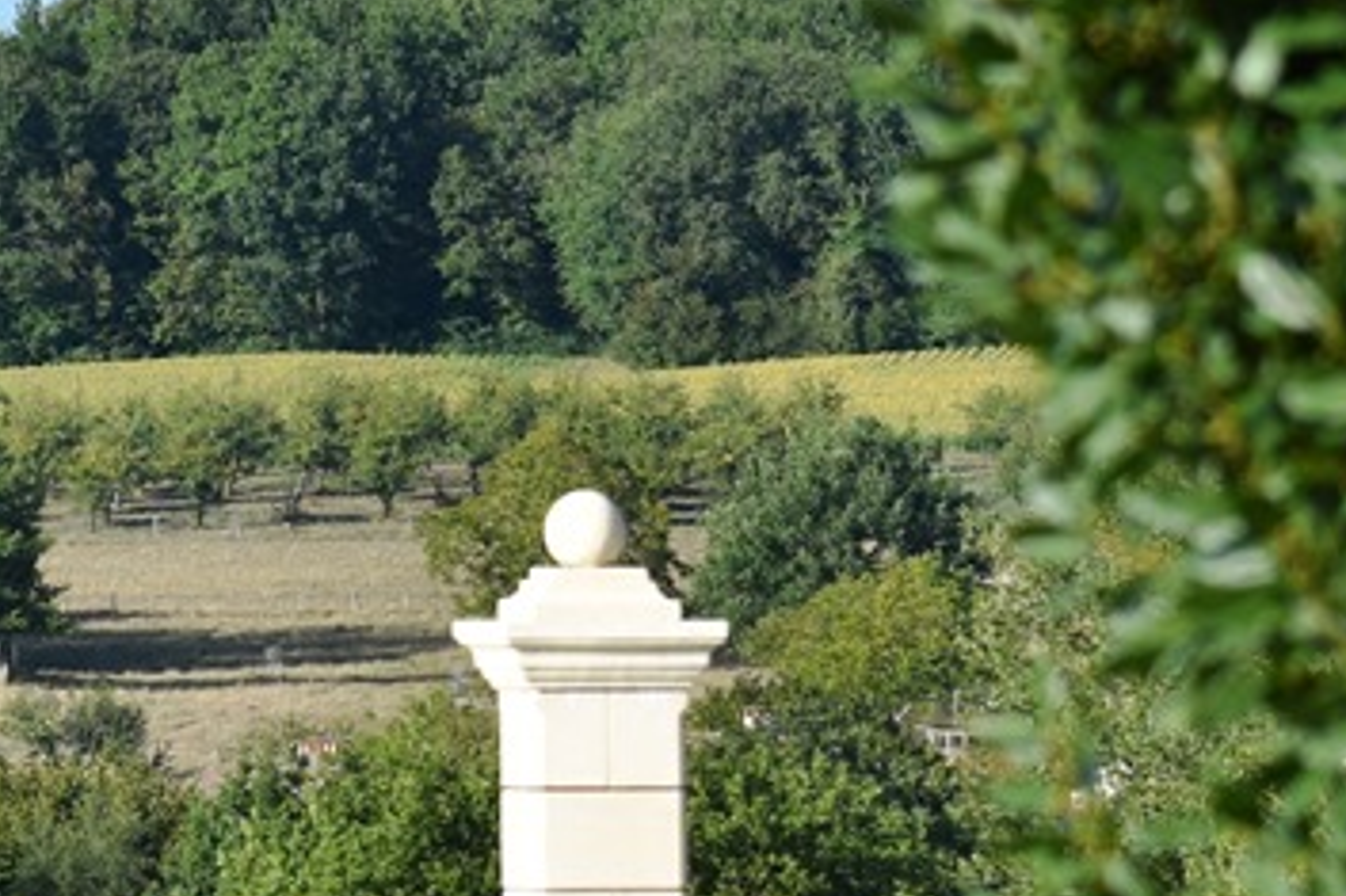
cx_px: -461
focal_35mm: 571
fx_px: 21338
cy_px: 99
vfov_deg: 2.4
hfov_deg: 3.6
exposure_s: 1/250
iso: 100
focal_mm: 112
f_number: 8
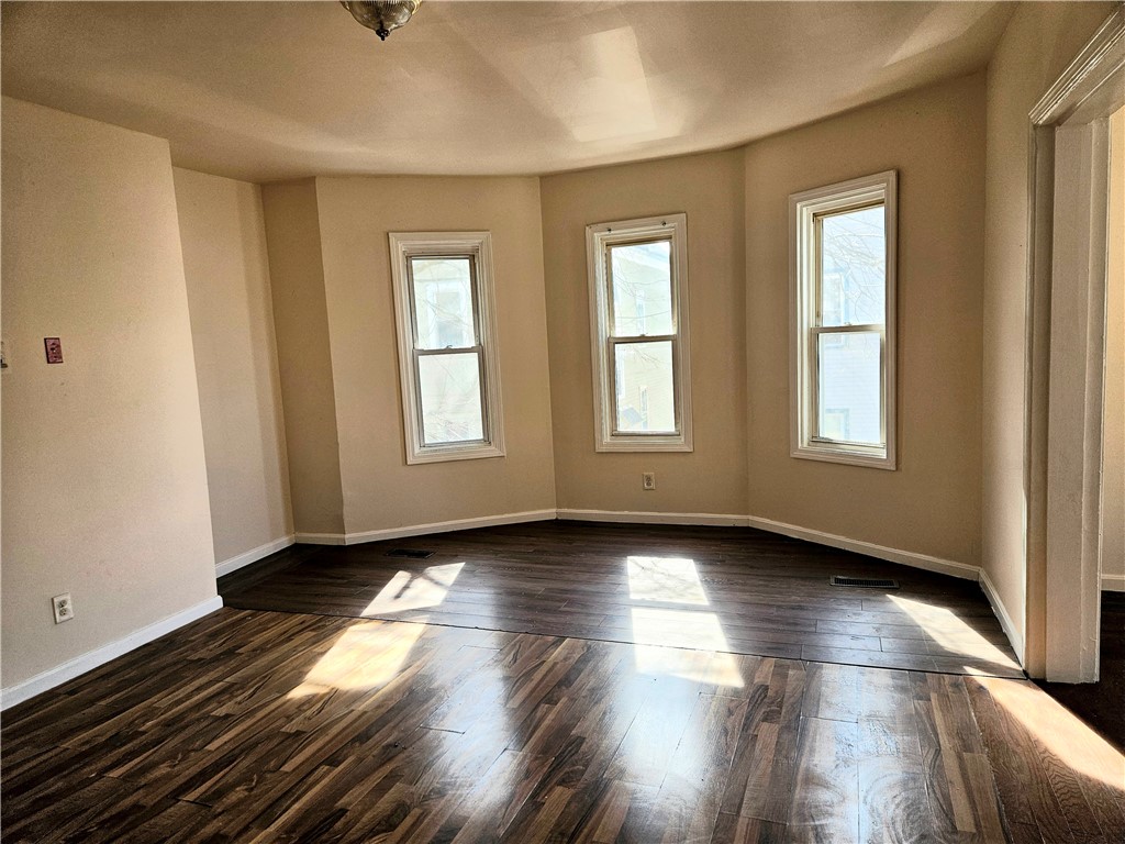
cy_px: 422
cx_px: 562
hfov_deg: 73.9
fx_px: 747
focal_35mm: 23
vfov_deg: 58.9
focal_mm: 5.4
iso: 80
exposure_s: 1/370
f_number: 1.8
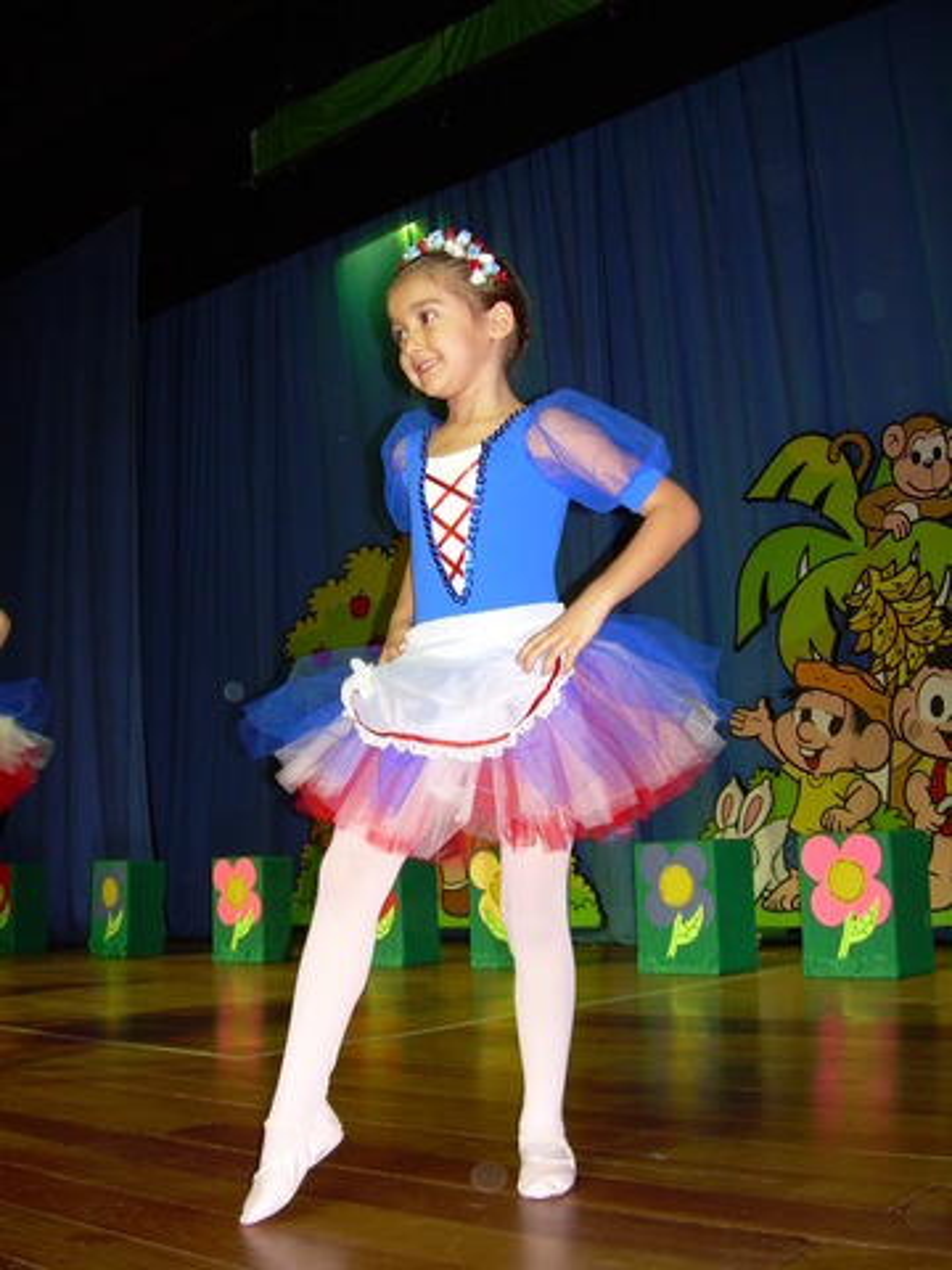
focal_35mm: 38
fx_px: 1393
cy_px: 635
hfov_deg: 37.7
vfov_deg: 49.0
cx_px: 476
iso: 130
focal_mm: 6.3
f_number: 2.8
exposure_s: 1/60
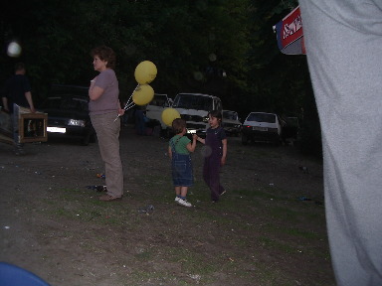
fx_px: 419
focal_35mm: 38
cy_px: 143
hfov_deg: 49.0
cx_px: 191
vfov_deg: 37.7
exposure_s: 1/60
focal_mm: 5.8
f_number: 2.6
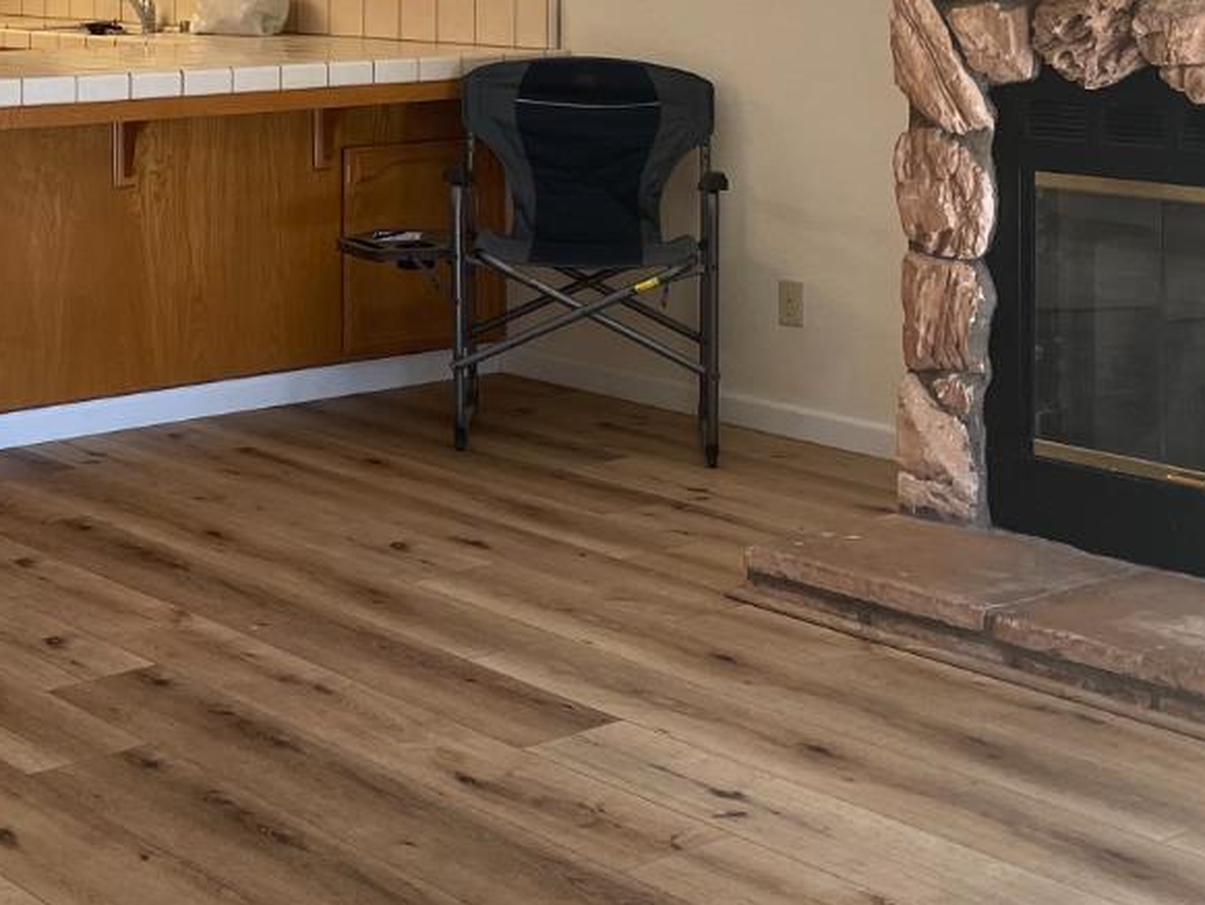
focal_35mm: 67
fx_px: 2333
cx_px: 37
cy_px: -11
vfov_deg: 21.2
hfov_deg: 27.5
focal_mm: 4.2
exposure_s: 1/120
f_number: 1.6
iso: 80
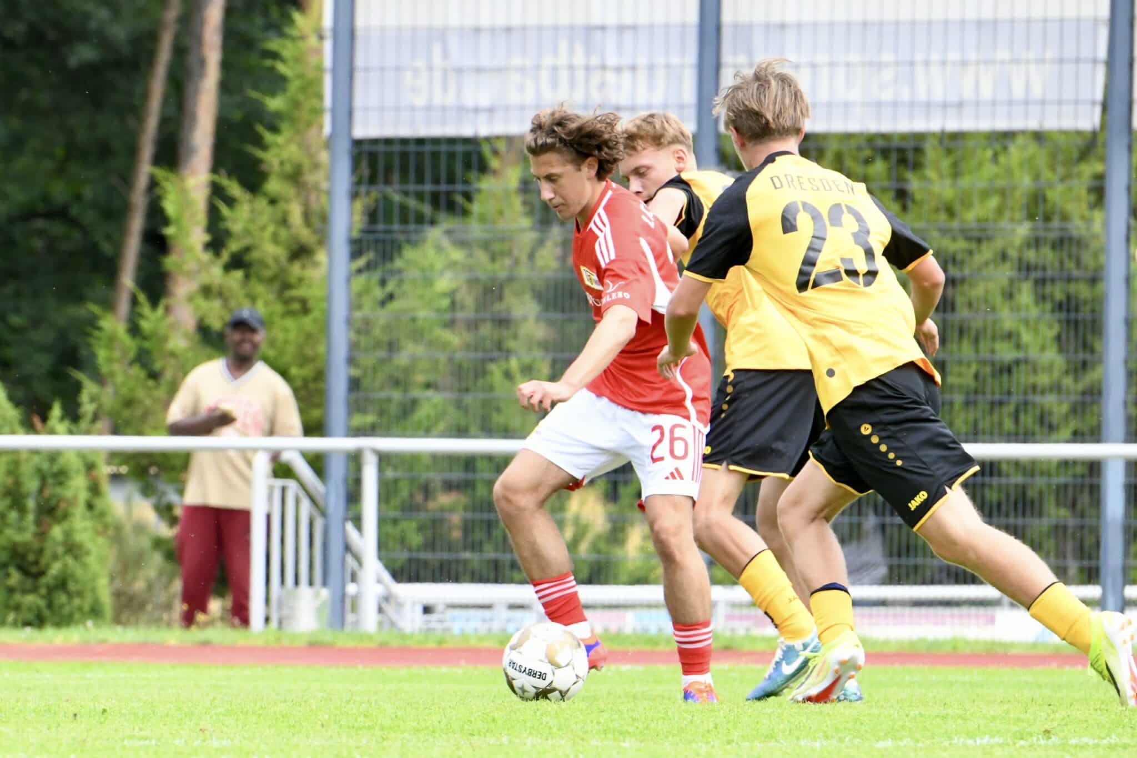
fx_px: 12631
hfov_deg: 5.2
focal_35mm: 400
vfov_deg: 3.4
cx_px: 568
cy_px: 379
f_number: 10
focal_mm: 400
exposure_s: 1/1600
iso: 4000
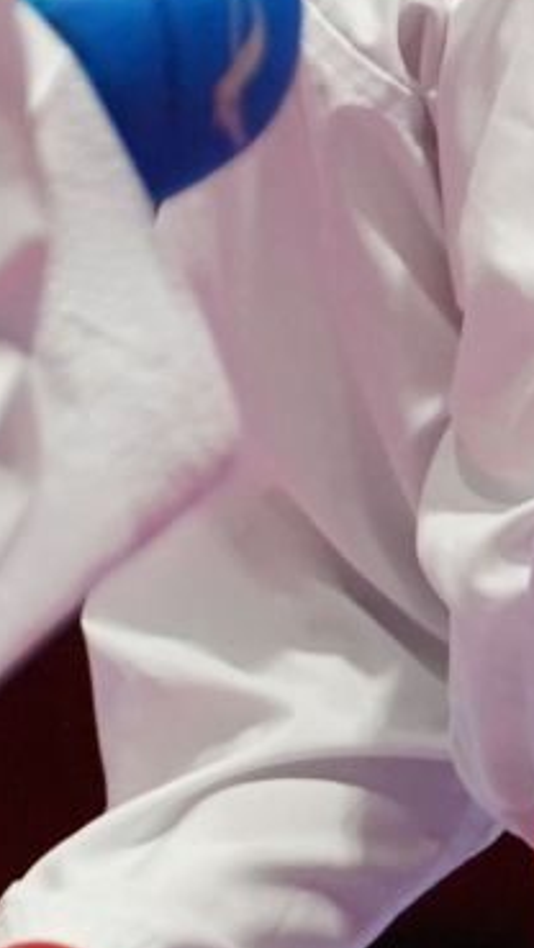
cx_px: 901
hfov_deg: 0.6
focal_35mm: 2007
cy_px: -347
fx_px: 50441
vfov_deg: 1.1
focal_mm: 262
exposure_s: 1/1000
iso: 2000
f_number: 4
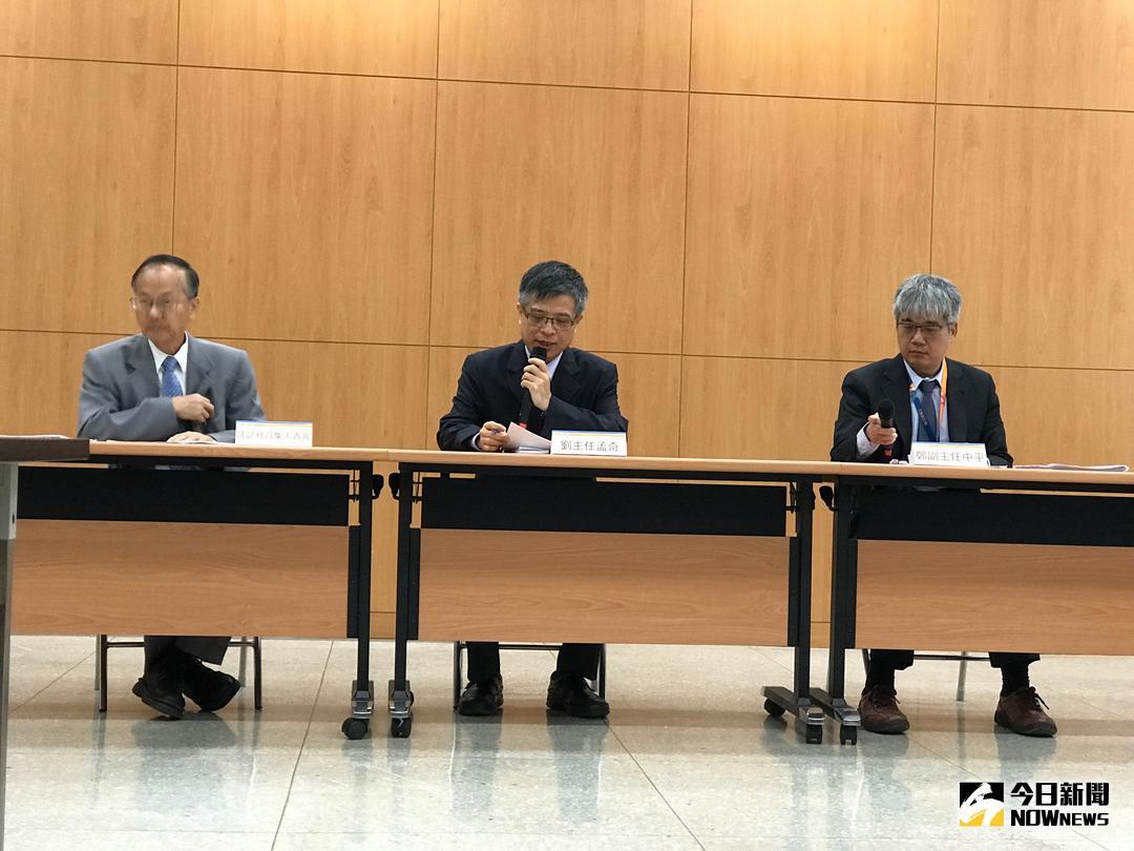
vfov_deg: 25.7
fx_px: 1867
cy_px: 426
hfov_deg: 33.8
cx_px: 567
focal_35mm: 57
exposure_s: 1/60
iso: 160
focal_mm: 6.6
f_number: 2.8
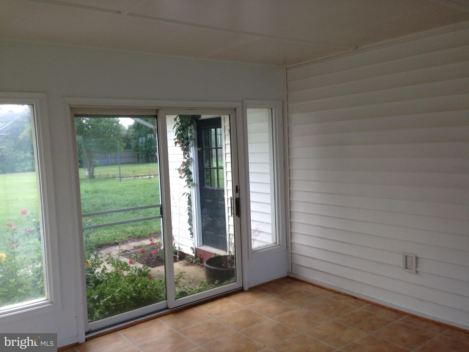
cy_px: 176
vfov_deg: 42.9
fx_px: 447
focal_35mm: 33
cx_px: 234
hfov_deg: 55.4
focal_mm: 4.13
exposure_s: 1/120
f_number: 2.4
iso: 100
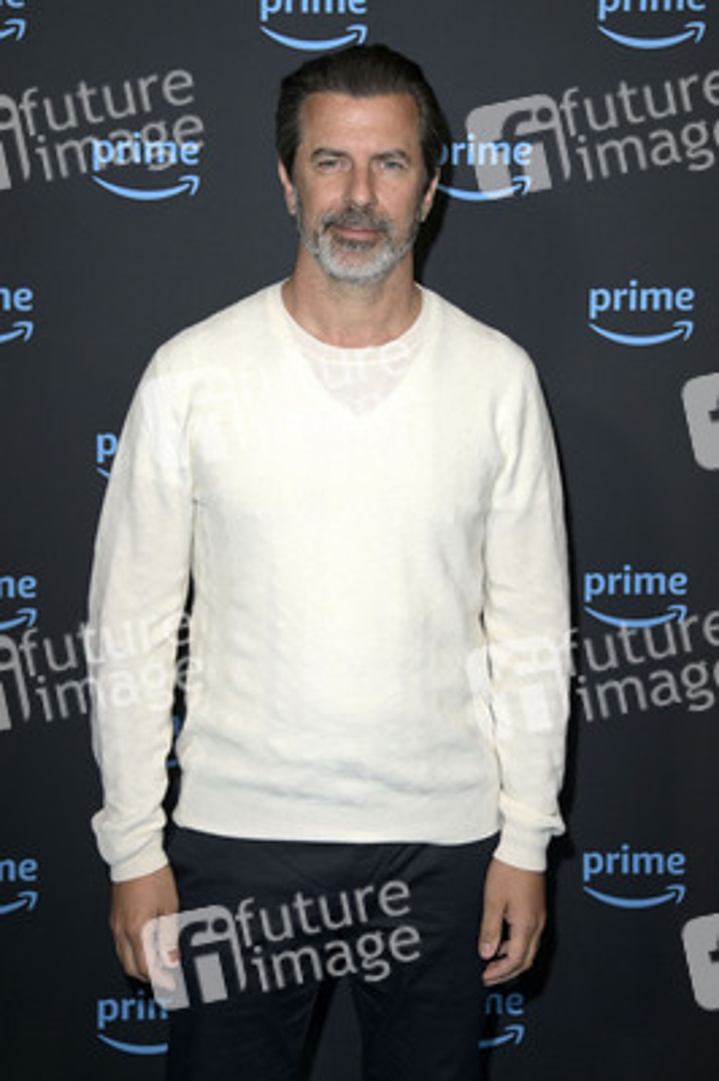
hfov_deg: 21.9
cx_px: 360
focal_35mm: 62
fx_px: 1860
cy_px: 540
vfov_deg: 32.4
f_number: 5.6
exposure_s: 1/250
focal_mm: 62
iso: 800
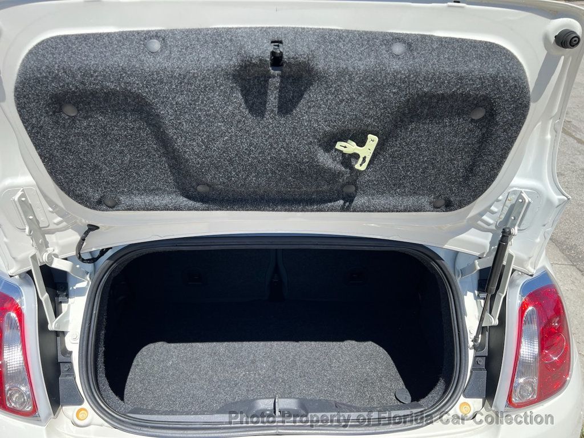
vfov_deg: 53.1
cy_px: 219
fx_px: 439
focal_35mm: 26
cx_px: 292
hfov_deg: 67.3
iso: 50
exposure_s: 1/2083
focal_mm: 5.7
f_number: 1.5
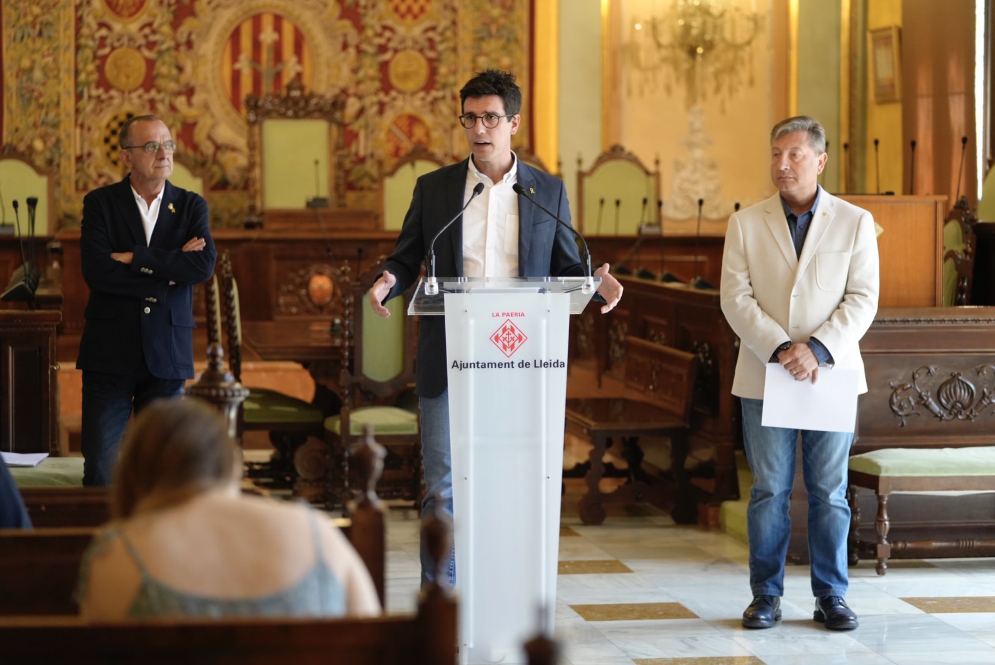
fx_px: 2849
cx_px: 498
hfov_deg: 19.8
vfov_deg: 13.3
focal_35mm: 103
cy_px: 332
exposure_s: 1/250
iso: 3200
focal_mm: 103
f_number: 2.8
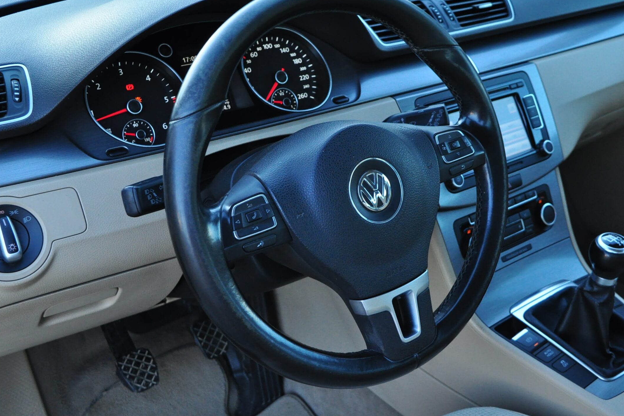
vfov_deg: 27.7
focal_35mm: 49
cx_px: 371
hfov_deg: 40.5
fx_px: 842
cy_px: 184
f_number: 5.6
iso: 1000
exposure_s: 1/100
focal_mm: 27
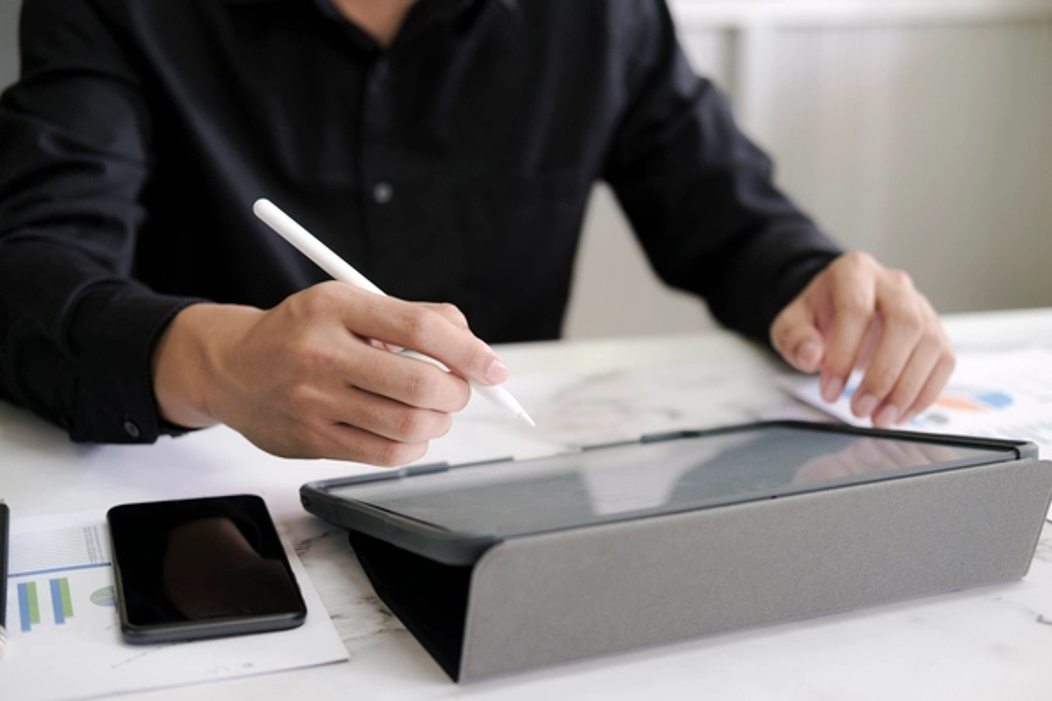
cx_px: 526
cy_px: 350
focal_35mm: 53
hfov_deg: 37.5
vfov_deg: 25.5
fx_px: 1549
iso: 200
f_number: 2
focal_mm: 35
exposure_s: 1/60
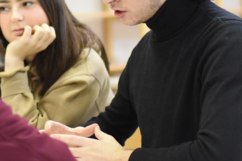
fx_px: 848
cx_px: 31
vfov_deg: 10.8
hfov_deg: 16.1
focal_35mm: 126
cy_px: 46
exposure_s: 1/80
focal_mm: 35
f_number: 1.4
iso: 2000
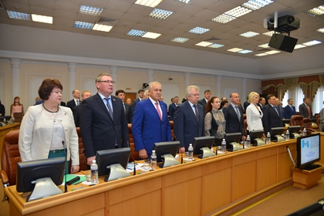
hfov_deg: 73.7
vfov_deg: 53.1
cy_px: 108
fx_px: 216
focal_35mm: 24
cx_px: 162
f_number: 4
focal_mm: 24
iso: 360
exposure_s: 1/60
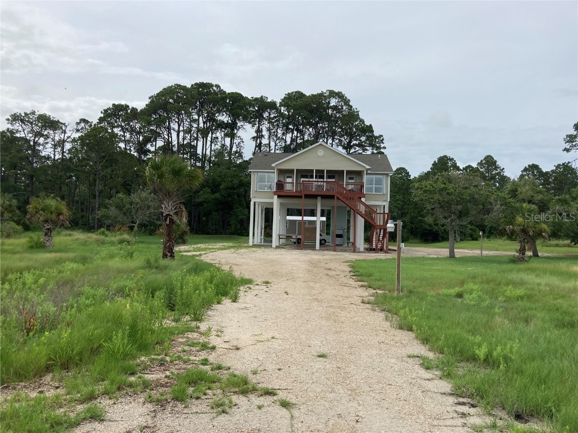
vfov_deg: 49.7
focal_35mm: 28
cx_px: 289
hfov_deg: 63.4
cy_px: 216
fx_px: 468
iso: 20
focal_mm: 3.99
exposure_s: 1/3003
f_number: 1.8
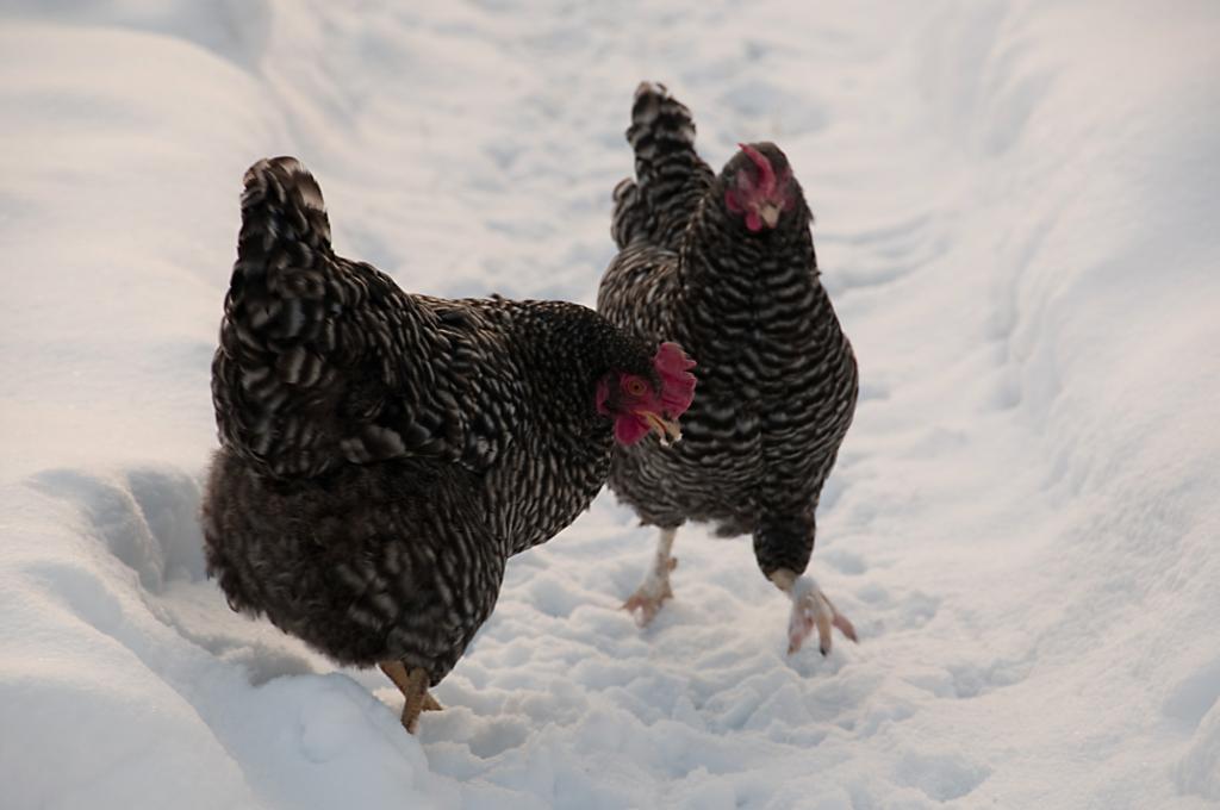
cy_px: 405
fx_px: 10154
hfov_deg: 6.9
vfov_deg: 4.6
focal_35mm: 300
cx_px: 610
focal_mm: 200
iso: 200
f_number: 8
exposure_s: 1/250
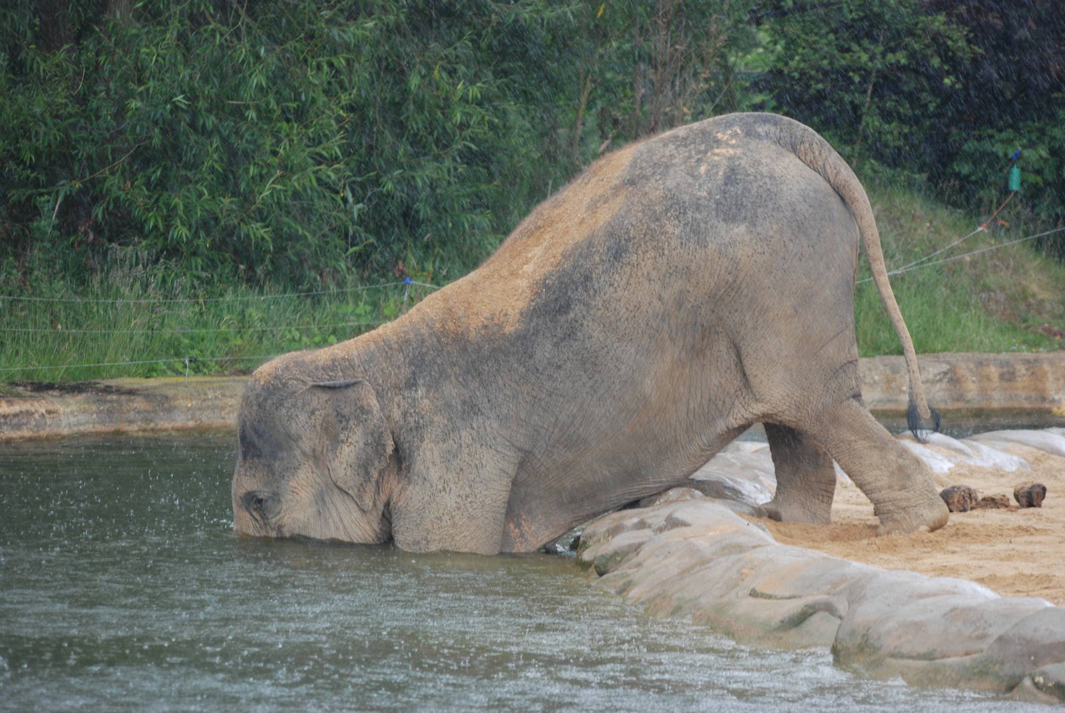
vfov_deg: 6.1
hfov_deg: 9.1
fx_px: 6664
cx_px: 532
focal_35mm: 225
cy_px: 356
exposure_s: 1/200
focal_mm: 150
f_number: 4.5
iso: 400
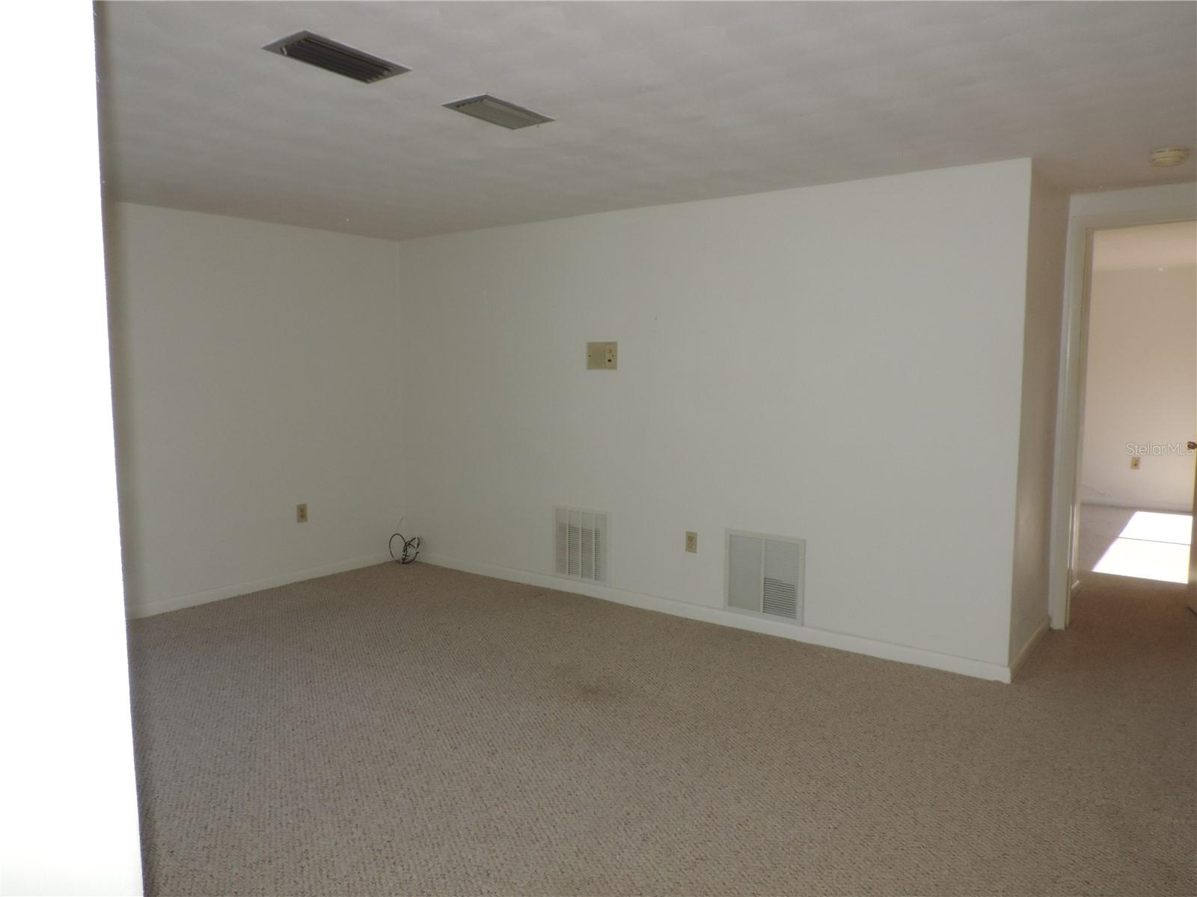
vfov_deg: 56.8
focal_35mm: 24
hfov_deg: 71.6
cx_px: 598
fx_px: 830
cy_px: 448
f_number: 7.4
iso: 250
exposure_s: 1/40
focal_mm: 4.3
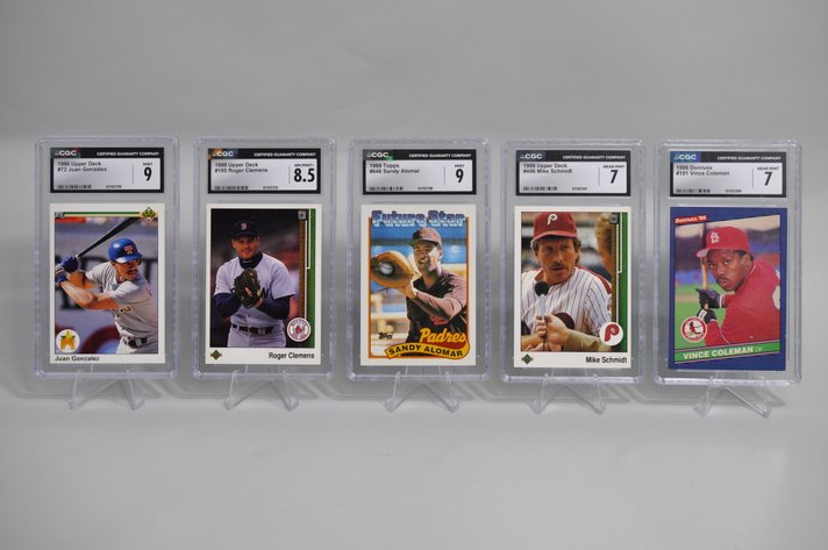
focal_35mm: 60
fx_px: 1378
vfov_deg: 22.6
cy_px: 275
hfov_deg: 33.4
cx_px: 414
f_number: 5
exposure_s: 1/100
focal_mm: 40
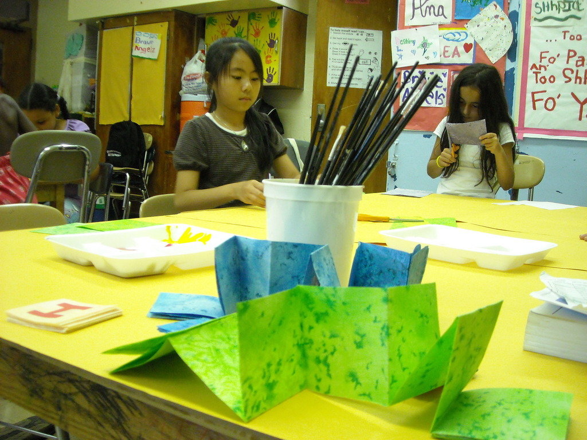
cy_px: 220
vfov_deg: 40.7
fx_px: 594
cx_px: 294
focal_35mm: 35
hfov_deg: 52.6
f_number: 2.8
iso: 400
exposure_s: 1/28
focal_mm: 5.7
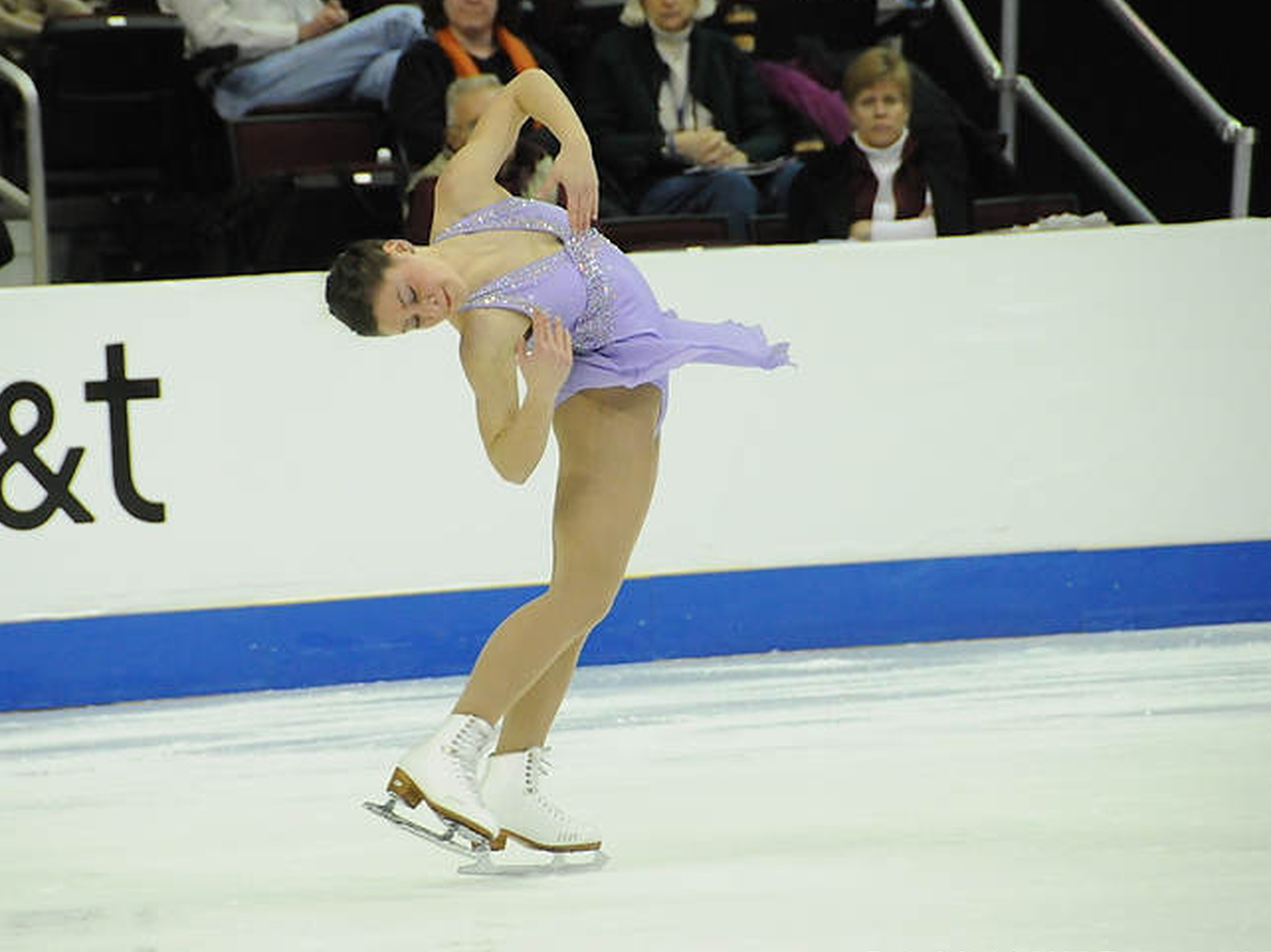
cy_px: 480
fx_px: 13177
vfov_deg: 4.1
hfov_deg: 5.5
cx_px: 554
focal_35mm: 359
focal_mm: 200
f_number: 5.6
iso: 3200
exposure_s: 1/800
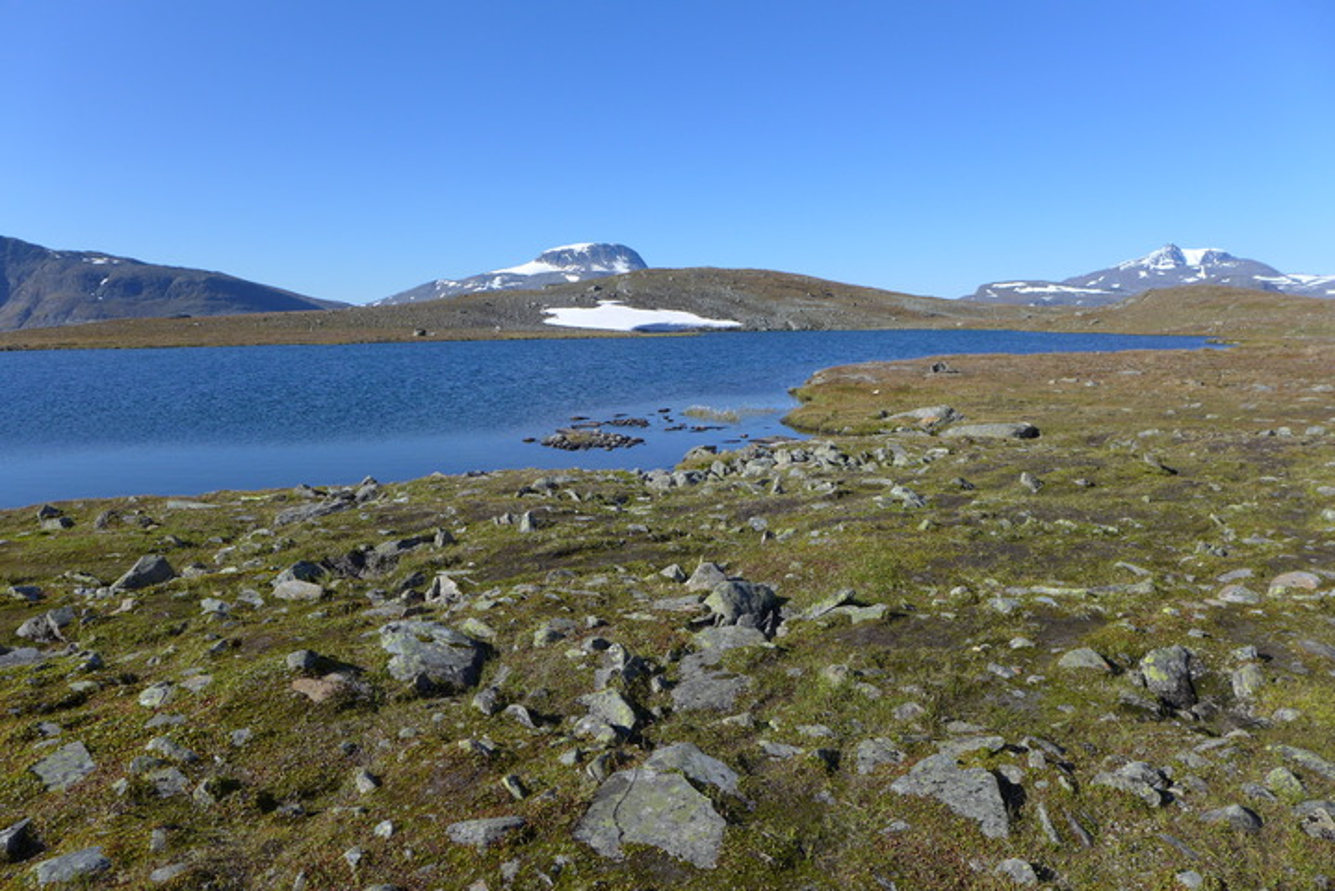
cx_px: 668
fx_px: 890
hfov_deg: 73.7
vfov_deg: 53.2
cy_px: 446
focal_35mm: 24
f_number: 2.8
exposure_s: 1/1600
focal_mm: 4.7
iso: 80
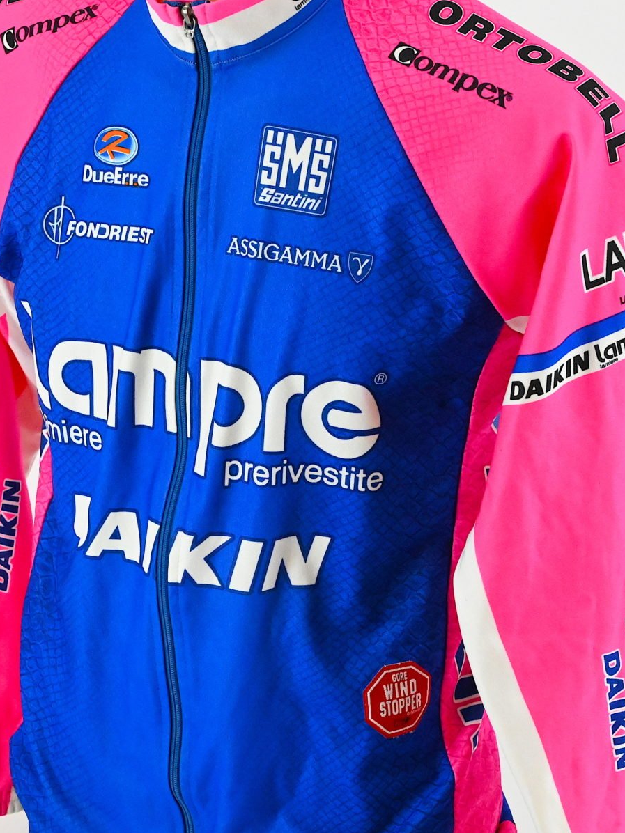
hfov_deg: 13.7
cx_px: 260
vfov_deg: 18.2
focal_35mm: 108
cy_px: 434
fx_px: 2600
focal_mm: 70
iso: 18000
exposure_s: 1/400
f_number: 16
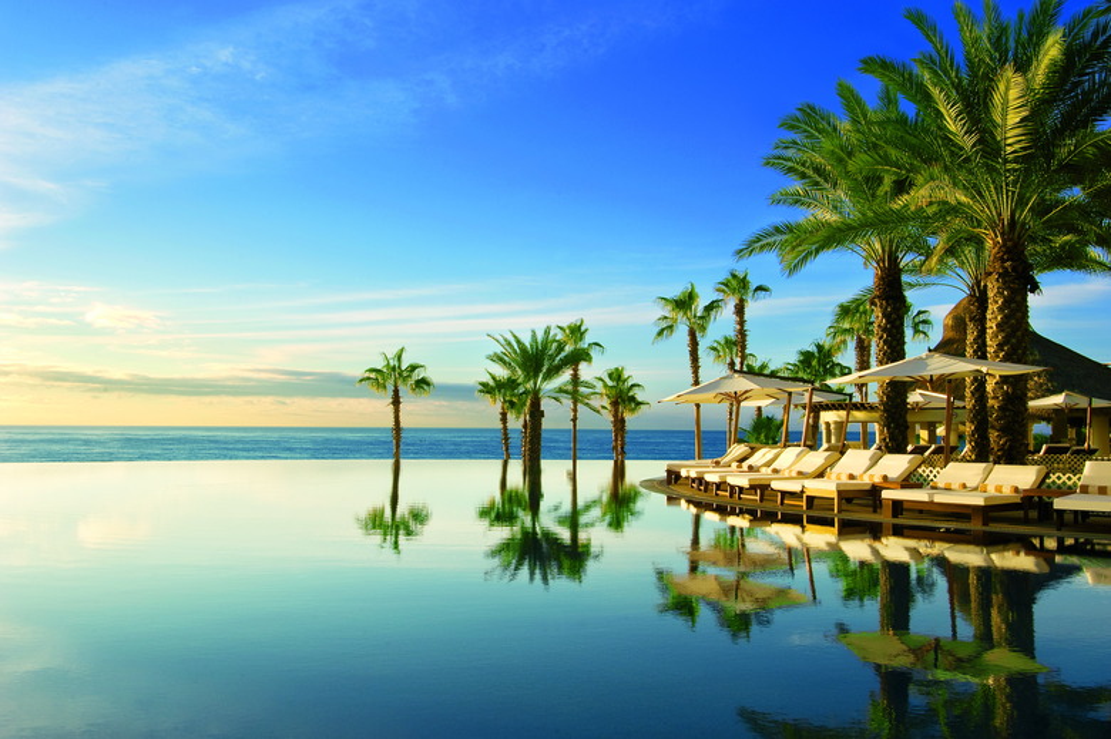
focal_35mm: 33
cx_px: 556
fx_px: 1018
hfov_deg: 57.3
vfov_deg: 39.9
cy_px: 370
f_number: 20
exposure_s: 1/25
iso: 100
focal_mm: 22
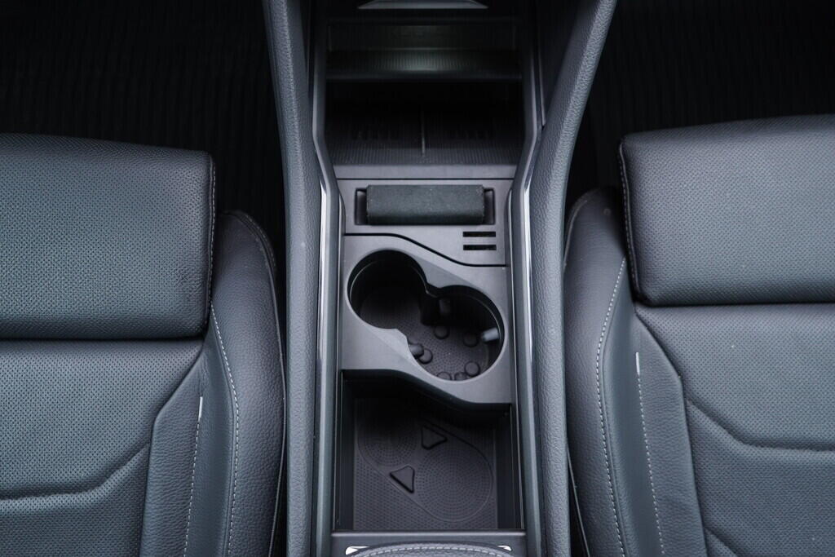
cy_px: 278
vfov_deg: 36.9
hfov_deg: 53.1
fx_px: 835
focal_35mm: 36
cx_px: 418
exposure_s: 1/40
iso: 400
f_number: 2.8
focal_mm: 24
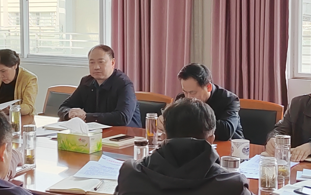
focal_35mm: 77
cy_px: 58
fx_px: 653
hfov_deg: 26.6
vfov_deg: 16.9
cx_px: 99
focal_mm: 5.52
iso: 844
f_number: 1.9
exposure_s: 1/100
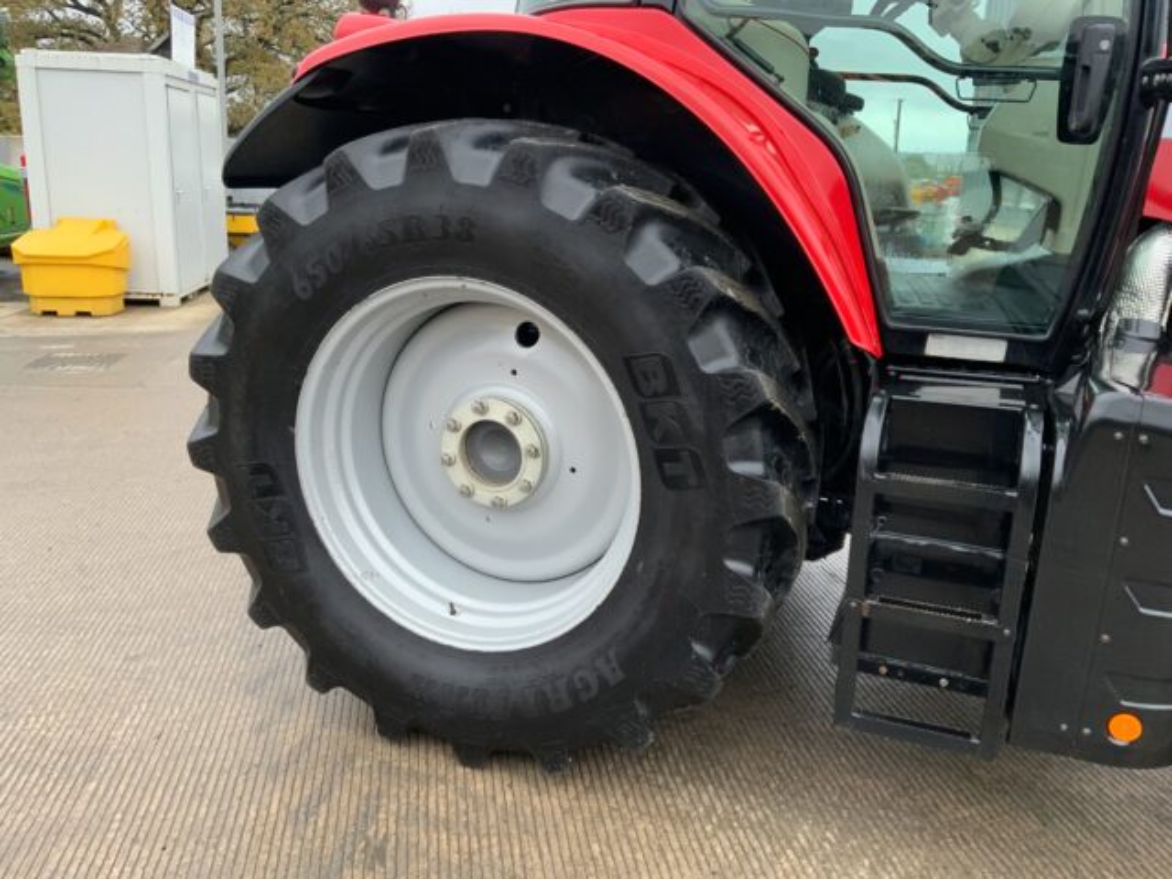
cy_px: 440
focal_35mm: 29
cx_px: 586
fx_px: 982
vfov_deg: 48.2
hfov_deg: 61.7
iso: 64
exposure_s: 1/115
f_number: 1.8
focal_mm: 3
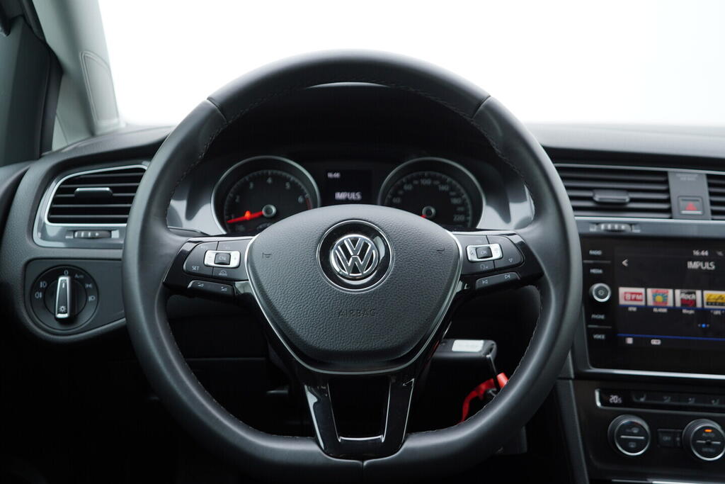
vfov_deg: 36.9
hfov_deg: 53.1
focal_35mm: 36
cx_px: 362
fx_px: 725
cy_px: 242
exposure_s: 1/40
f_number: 2.8
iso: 125
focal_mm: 24
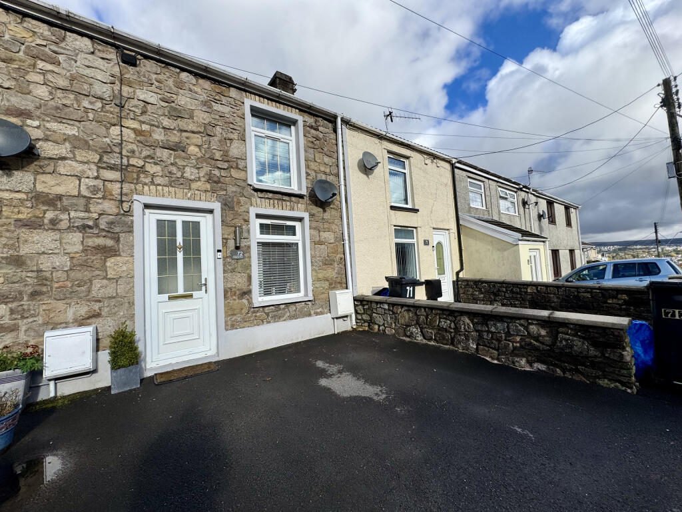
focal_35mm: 14
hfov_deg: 102.1
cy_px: 256
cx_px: 341
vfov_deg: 85.7
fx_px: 276
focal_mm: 2.22
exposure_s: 1/1789
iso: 40
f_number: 2.2
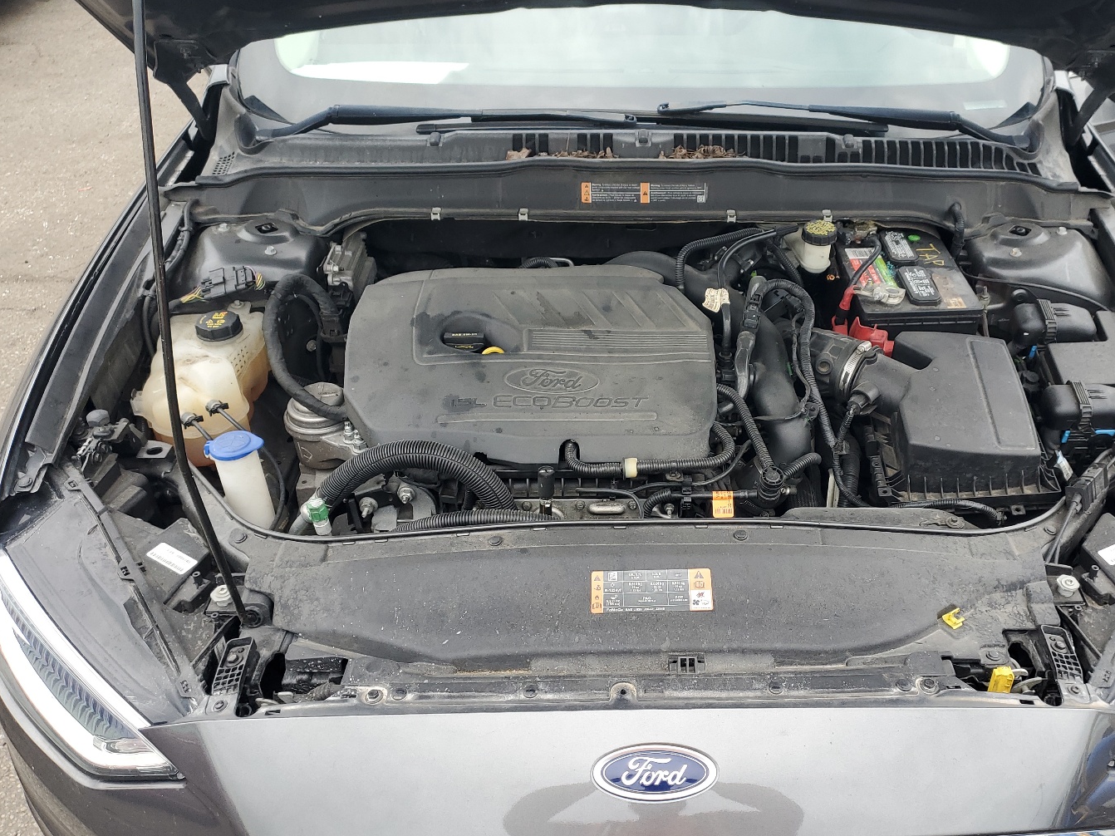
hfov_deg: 58.0
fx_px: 998
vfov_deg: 45.4
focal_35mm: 31
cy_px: 391
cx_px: 650
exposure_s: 1/208
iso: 50
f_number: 1.5
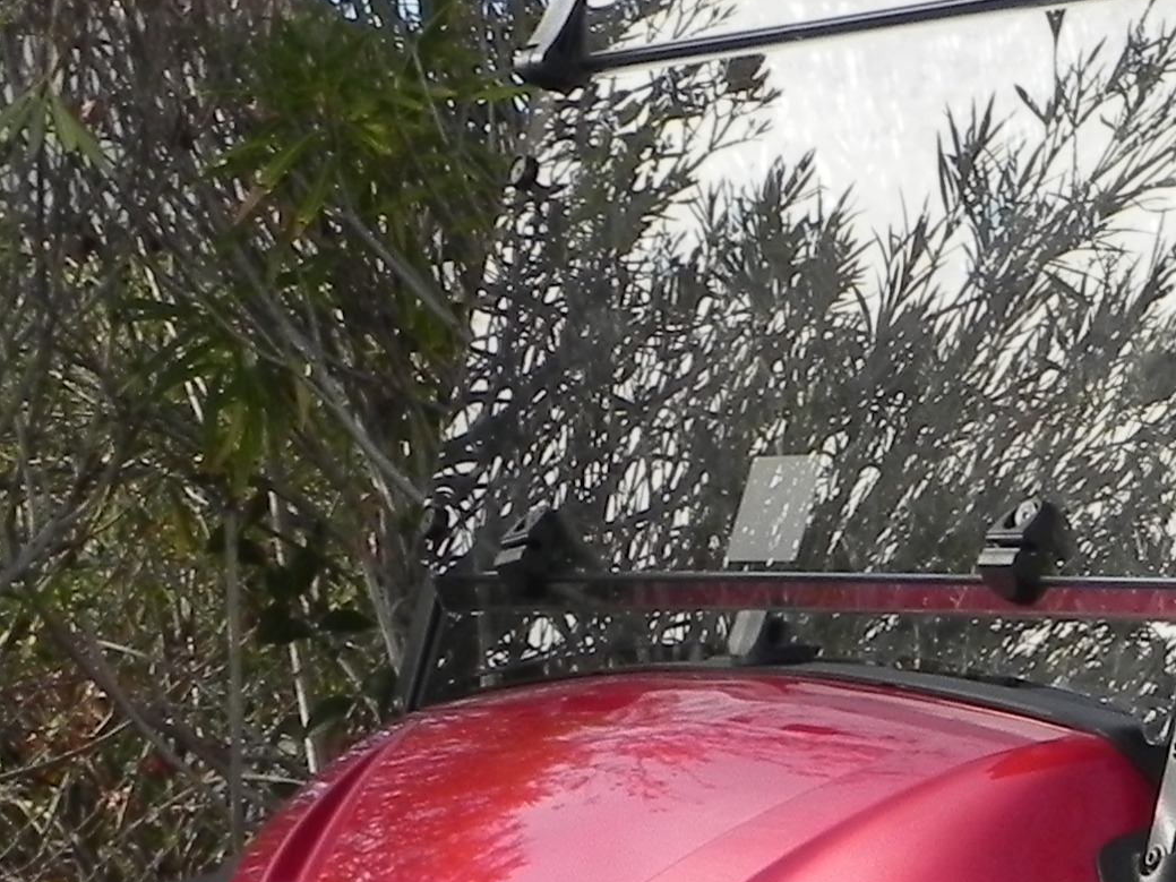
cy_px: 721
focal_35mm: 144
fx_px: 4892
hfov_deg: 13.2
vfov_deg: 10.3
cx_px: 1593
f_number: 5.6
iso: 160
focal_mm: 7.3
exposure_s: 1/266
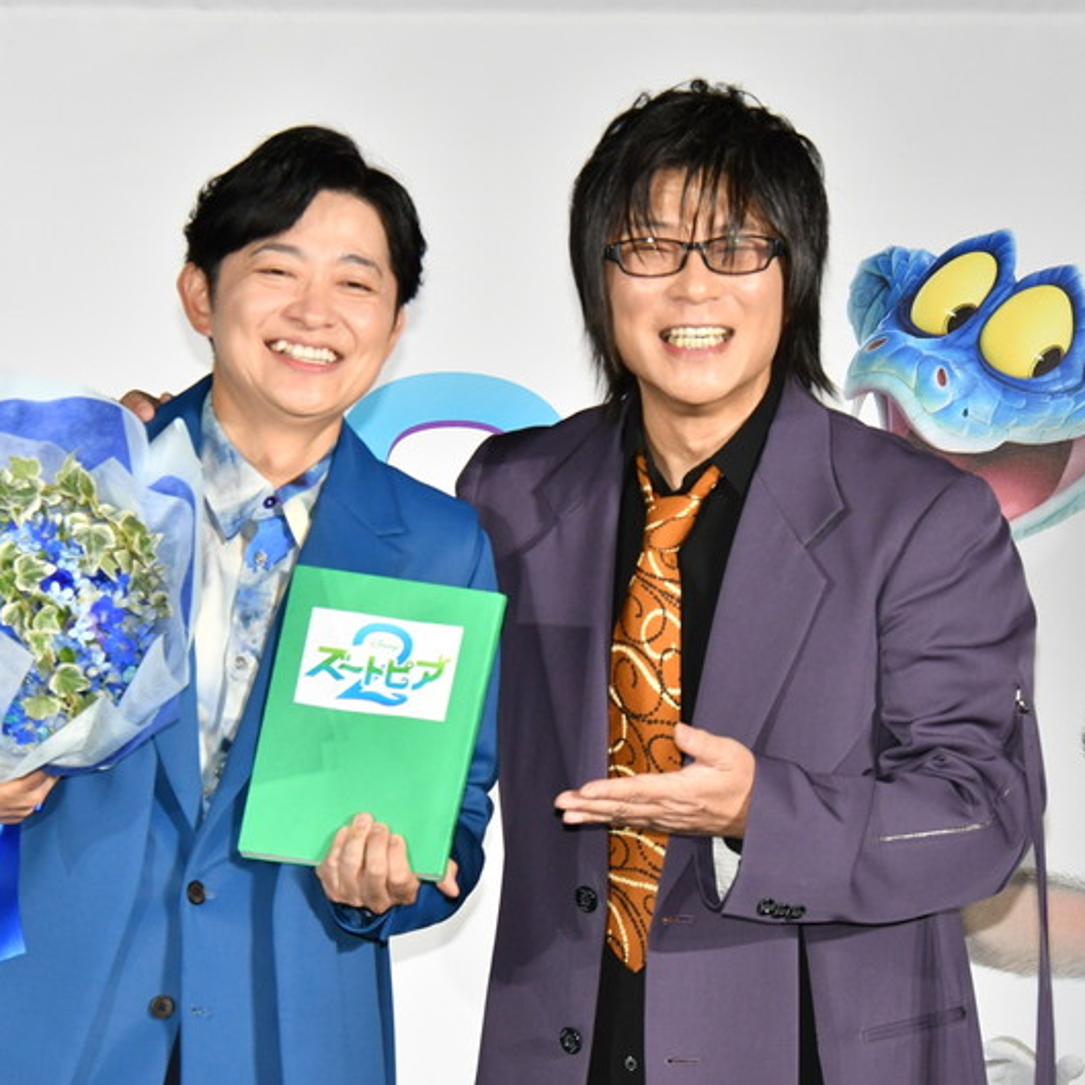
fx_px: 7660
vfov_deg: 8.1
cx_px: 500
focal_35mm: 216
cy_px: 540
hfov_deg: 8.1
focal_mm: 112
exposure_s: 1/250
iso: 1000
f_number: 9
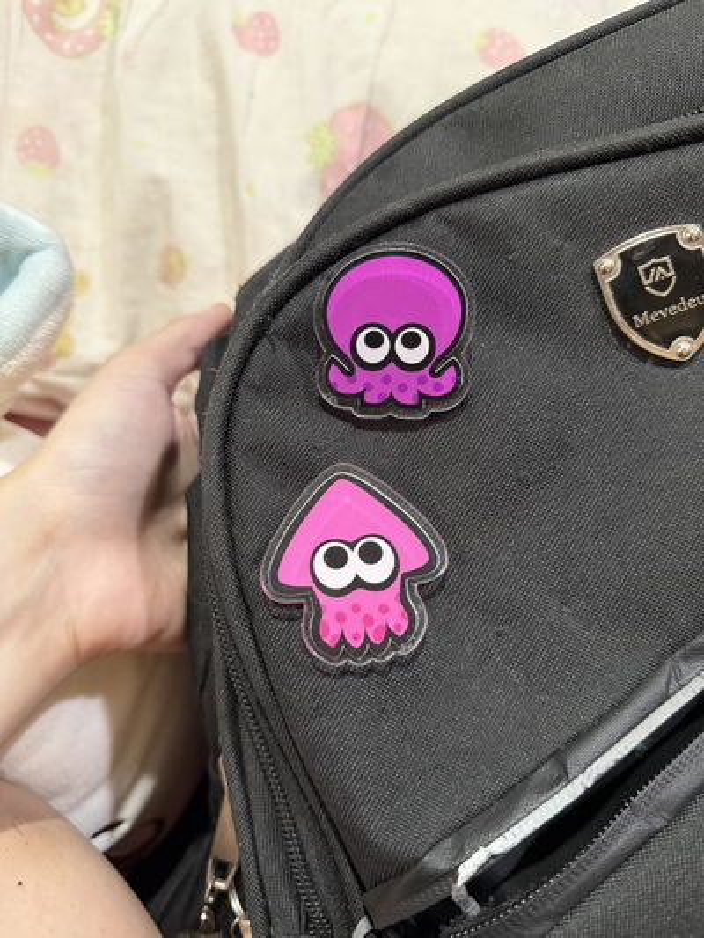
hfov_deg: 56.8
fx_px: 651
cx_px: 352
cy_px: 469
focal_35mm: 24
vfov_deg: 71.6
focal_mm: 6.76
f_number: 1.78
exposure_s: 1/33
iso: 640
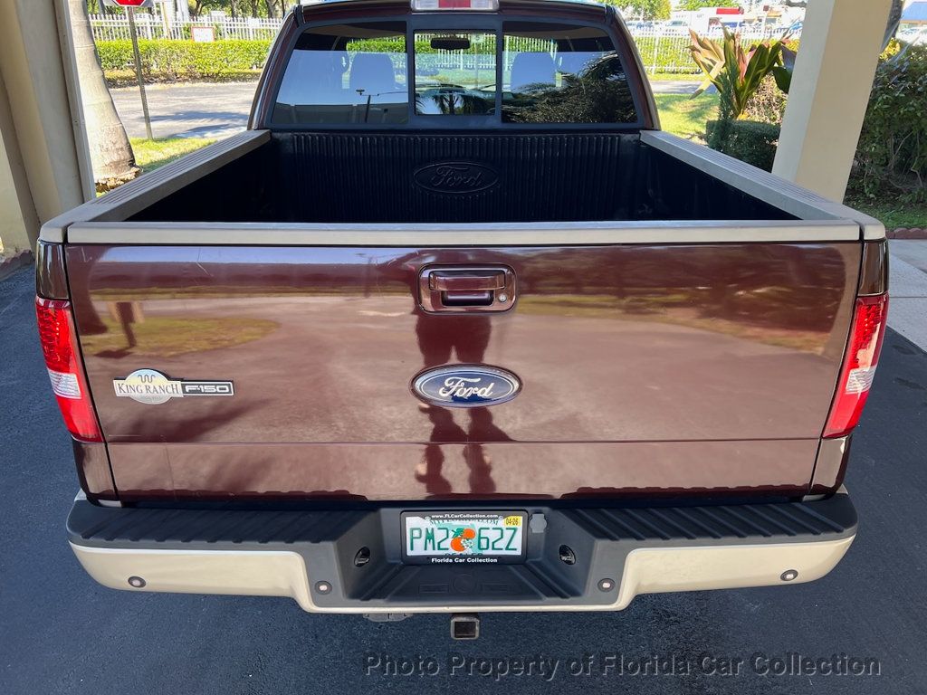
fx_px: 696
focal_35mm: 26
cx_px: 464
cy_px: 348
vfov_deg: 53.1
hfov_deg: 67.3
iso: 50
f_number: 1.5
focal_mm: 5.7
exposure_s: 1/241
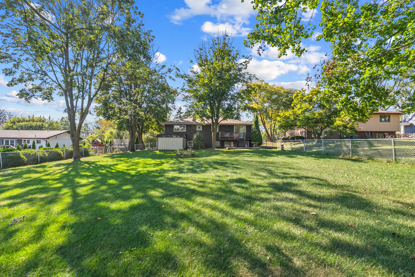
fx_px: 185
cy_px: 138
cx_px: 208
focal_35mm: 16
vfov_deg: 73.8
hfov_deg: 96.7
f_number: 8
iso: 640
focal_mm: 16
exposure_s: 1/25
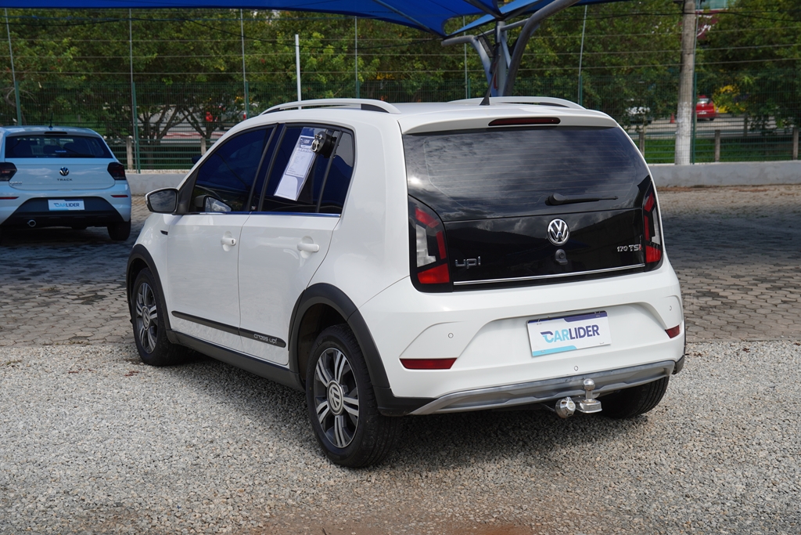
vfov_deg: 25.1
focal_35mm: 54
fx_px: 1202
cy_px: 268
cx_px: 400
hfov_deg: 36.9
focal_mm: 36
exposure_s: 1/800
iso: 100
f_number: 4.5
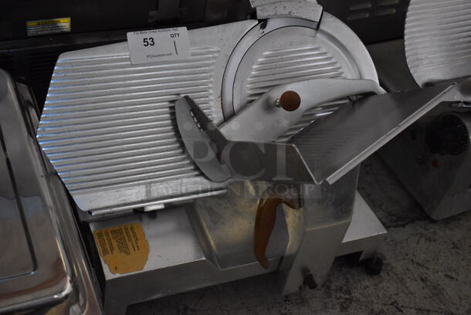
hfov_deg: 37.8
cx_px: 236
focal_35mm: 52
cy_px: 158
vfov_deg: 25.8
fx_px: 688
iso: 5000
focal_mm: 35
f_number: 4.5
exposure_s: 1/125
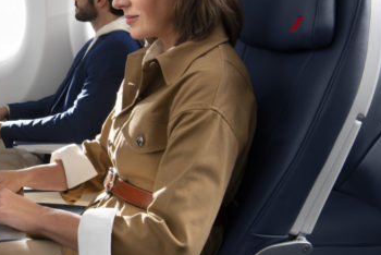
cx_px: 71
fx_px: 561
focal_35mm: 53
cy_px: 100
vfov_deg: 25.5
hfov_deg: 36.1
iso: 400
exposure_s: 1/125
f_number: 11
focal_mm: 29
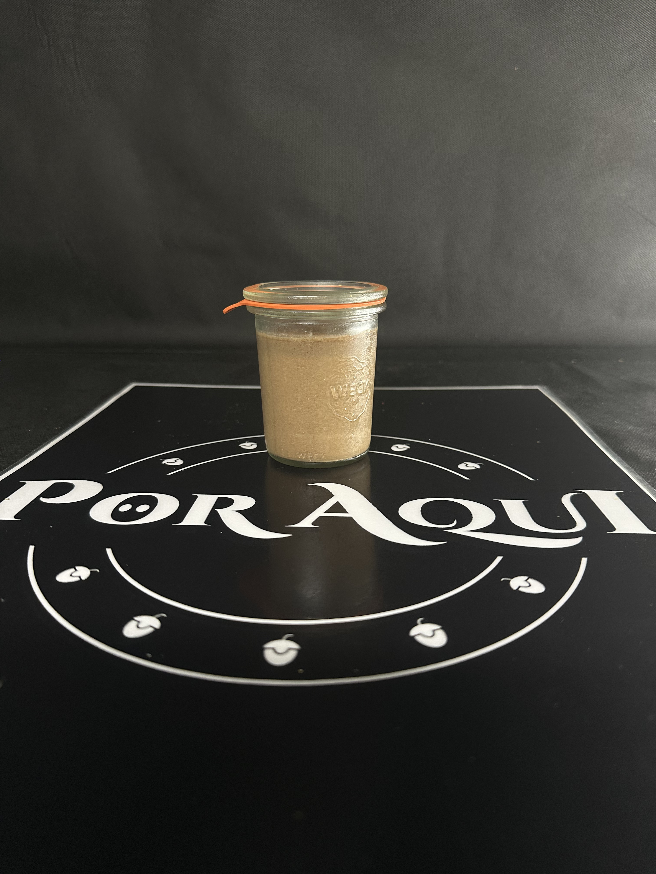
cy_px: 437
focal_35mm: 24
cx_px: 328
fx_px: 606
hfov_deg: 56.8
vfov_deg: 71.6
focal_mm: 6.86
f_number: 1.78
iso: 200
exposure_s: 1/50
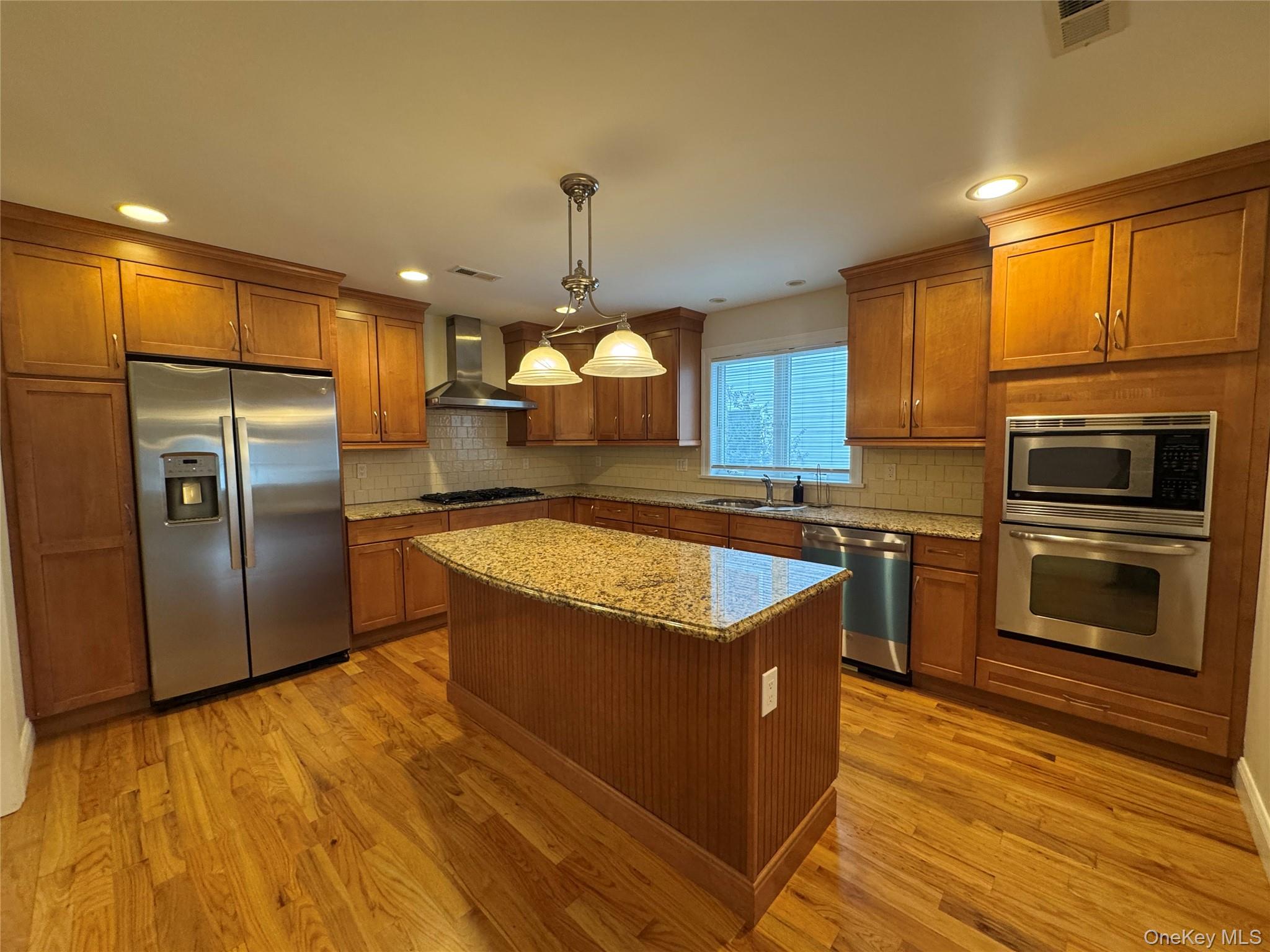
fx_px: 514
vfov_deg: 85.7
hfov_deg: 102.1
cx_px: 635
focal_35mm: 14
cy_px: 476
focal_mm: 2.22
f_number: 2.2
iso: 250
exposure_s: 1/60
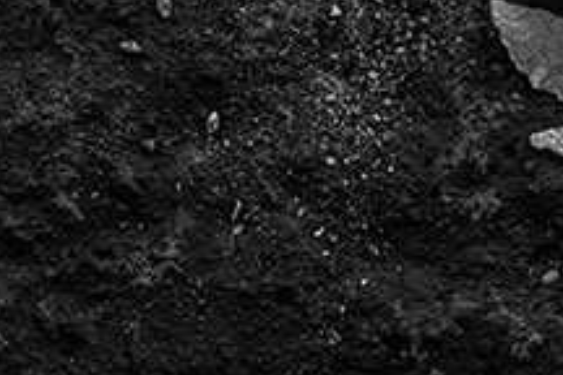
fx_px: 7616
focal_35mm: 487
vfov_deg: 2.8
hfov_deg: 4.2
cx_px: 597
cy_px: -17
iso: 400
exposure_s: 1/640
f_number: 6.7
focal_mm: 210
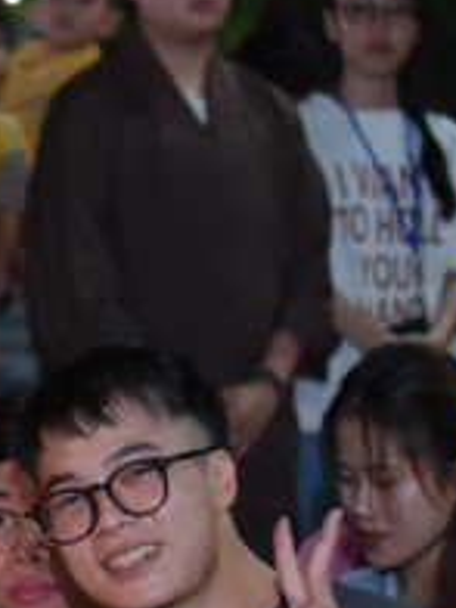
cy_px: 523
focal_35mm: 223
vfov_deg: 8.8
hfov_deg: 6.5
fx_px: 3917
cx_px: -382
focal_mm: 70
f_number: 2.8
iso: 2000
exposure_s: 1/200
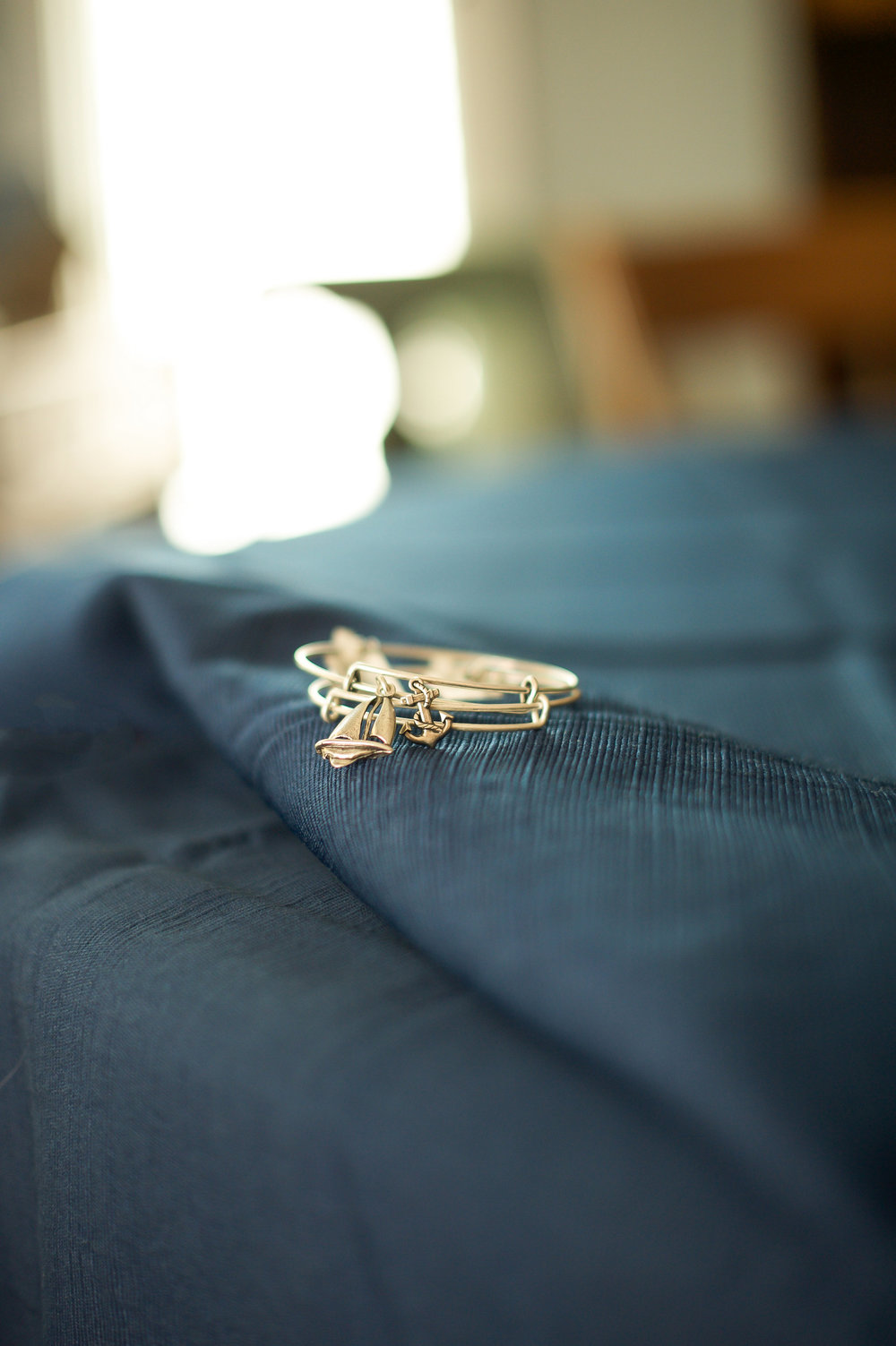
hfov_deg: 27.0
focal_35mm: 50
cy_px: 673
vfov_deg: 39.6
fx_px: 1869
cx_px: 448
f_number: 1.8
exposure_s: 1/800
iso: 800
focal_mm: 50
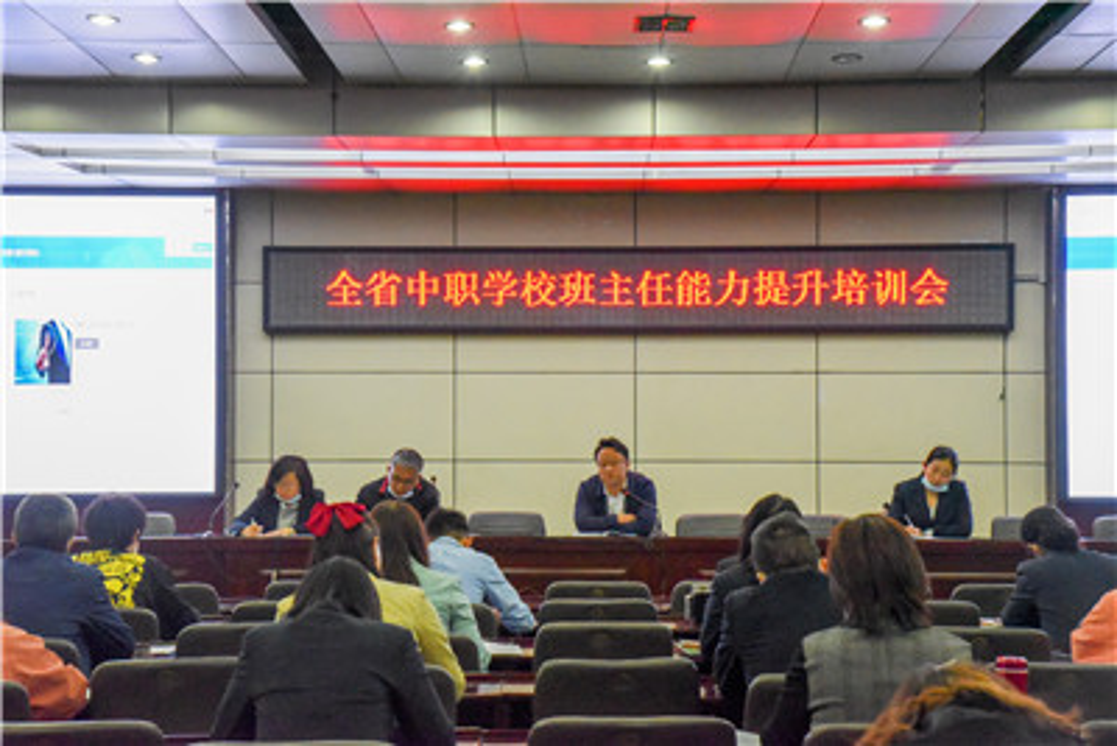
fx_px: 2173
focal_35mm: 70
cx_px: 558
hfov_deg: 28.8
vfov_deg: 19.5
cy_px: 373
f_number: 10
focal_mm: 70
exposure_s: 1/125
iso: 12800
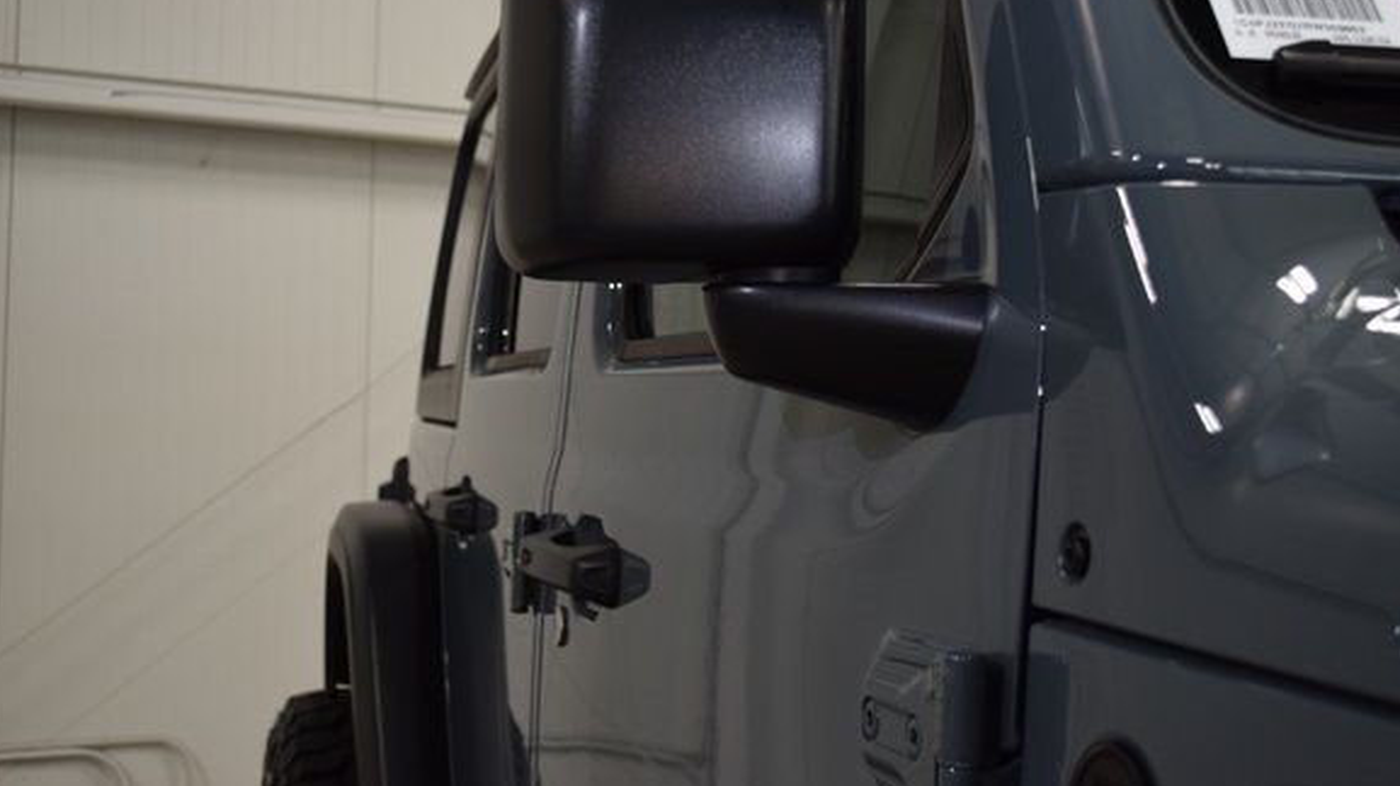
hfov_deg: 40.9
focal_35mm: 51
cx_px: 759
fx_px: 1877
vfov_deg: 23.6
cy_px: 309
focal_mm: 29
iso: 800
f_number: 5
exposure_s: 1/100
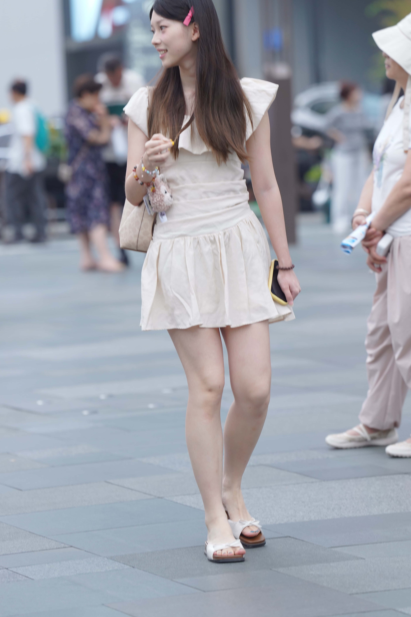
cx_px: 205
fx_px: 3510
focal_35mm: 205
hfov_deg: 6.7
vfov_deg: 10.0
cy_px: 239
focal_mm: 167
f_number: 3.5
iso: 500
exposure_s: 1/320
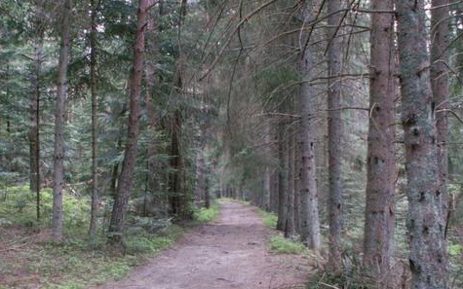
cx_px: 215
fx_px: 631
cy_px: 203
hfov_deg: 40.3
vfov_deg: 25.6
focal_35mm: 50
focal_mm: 5.86
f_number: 2.8
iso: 160
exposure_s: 1/25
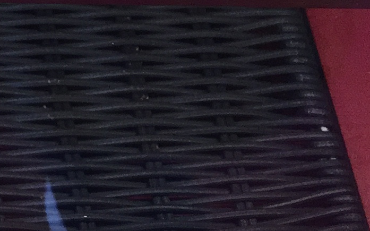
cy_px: -384
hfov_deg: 12.4
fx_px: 1451
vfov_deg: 8.1
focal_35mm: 144
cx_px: -420
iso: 40
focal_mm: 4.15
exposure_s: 1/120
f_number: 2.2
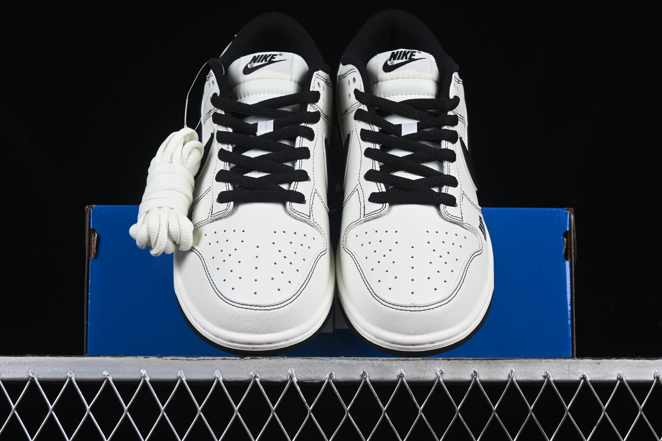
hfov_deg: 27.0
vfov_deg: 18.2
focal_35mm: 75
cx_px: 331
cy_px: 220
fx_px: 1379
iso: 160
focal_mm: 50
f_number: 8
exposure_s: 1/80
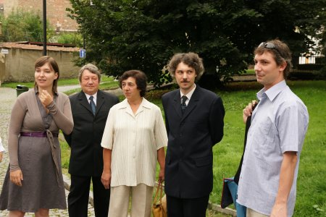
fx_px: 543
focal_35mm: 60
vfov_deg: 22.6
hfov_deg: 33.4
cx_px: 163
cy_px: 108
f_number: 5.6
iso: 200
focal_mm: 40
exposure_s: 1/160
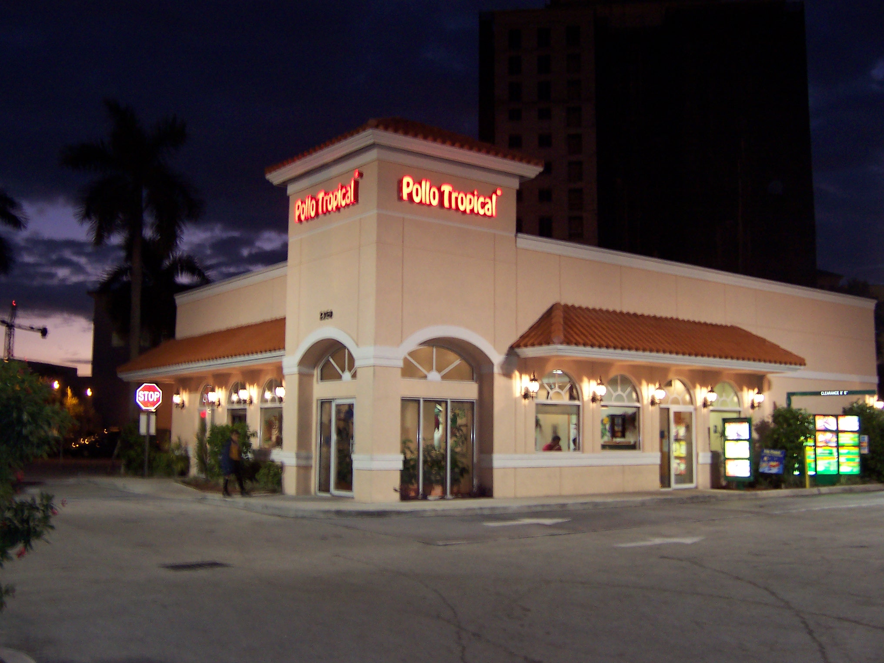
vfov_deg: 39.7
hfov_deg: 51.4
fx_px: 919
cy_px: 332
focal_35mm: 36
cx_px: 442
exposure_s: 1/8
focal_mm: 5.6
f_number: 2.8
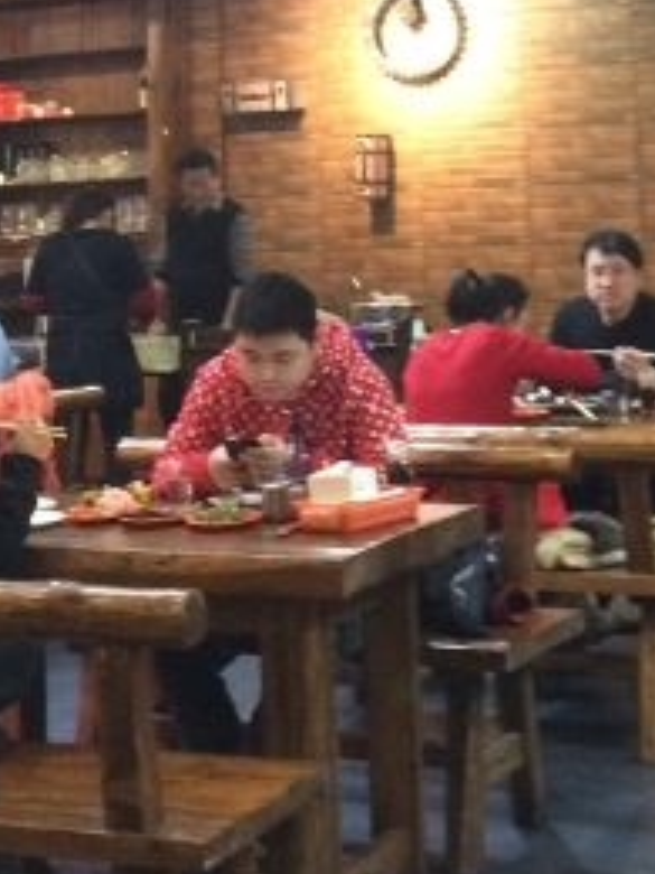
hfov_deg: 18.9
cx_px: 311
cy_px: 20
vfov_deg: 24.0
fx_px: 1968
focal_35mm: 78
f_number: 2.2
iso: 320
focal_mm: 4.15
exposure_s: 1/17
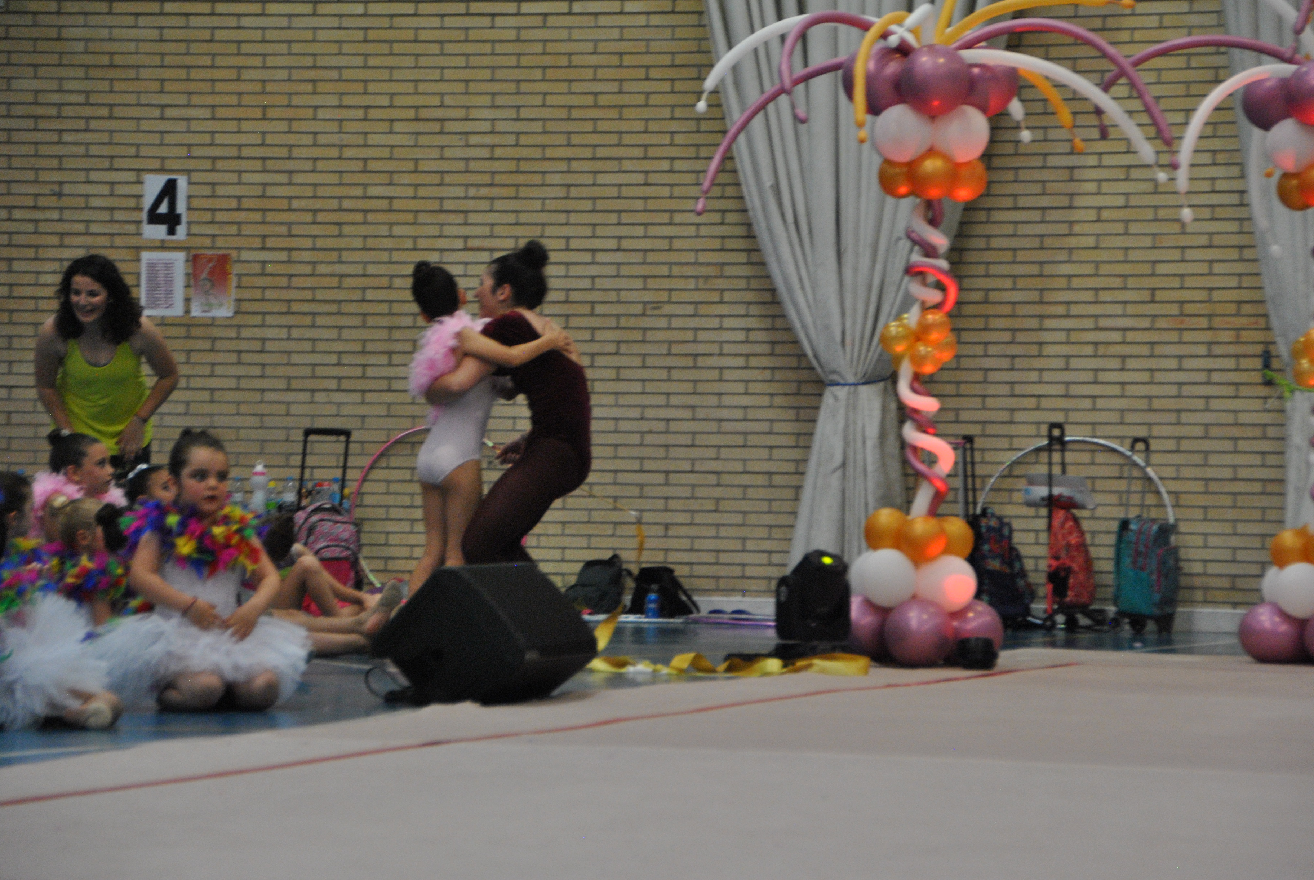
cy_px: 424
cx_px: 678
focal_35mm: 137
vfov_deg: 10.0
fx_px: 5007
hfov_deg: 15.0
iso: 800
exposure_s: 1/160
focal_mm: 86
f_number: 5.3
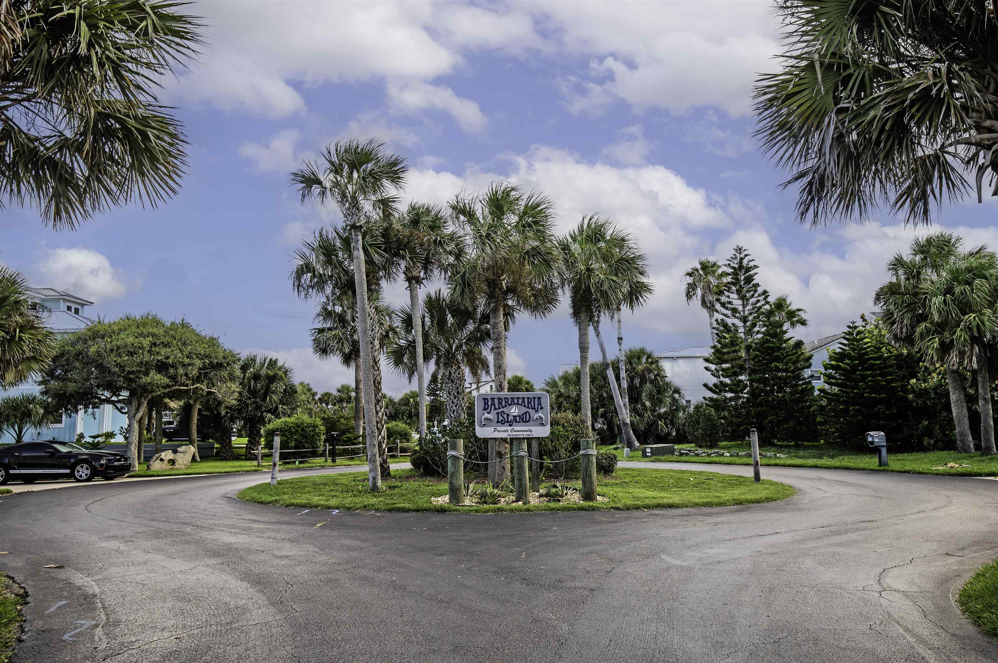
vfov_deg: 43.5
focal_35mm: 30
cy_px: 332
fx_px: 831
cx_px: 499
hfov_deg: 62.0
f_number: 5.6
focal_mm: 30
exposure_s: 1/250
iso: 320
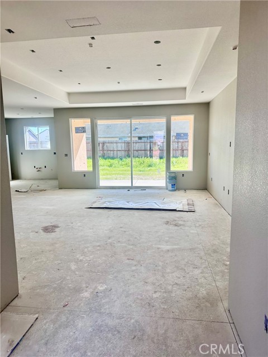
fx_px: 248
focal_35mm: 24
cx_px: 134
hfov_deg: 56.8
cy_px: 178
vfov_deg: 71.6
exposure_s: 1/469
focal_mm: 6.86
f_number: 1.78
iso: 80
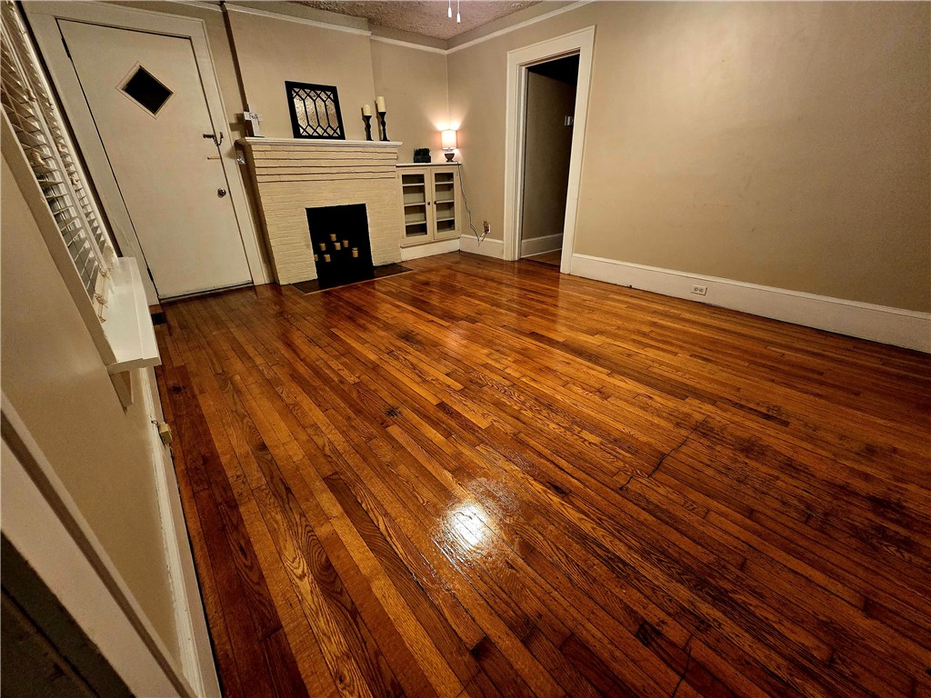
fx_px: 350
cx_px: 466
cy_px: 349
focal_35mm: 13
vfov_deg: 89.9
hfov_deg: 106.2
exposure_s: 1/60.2
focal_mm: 2.2
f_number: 2.2
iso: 640
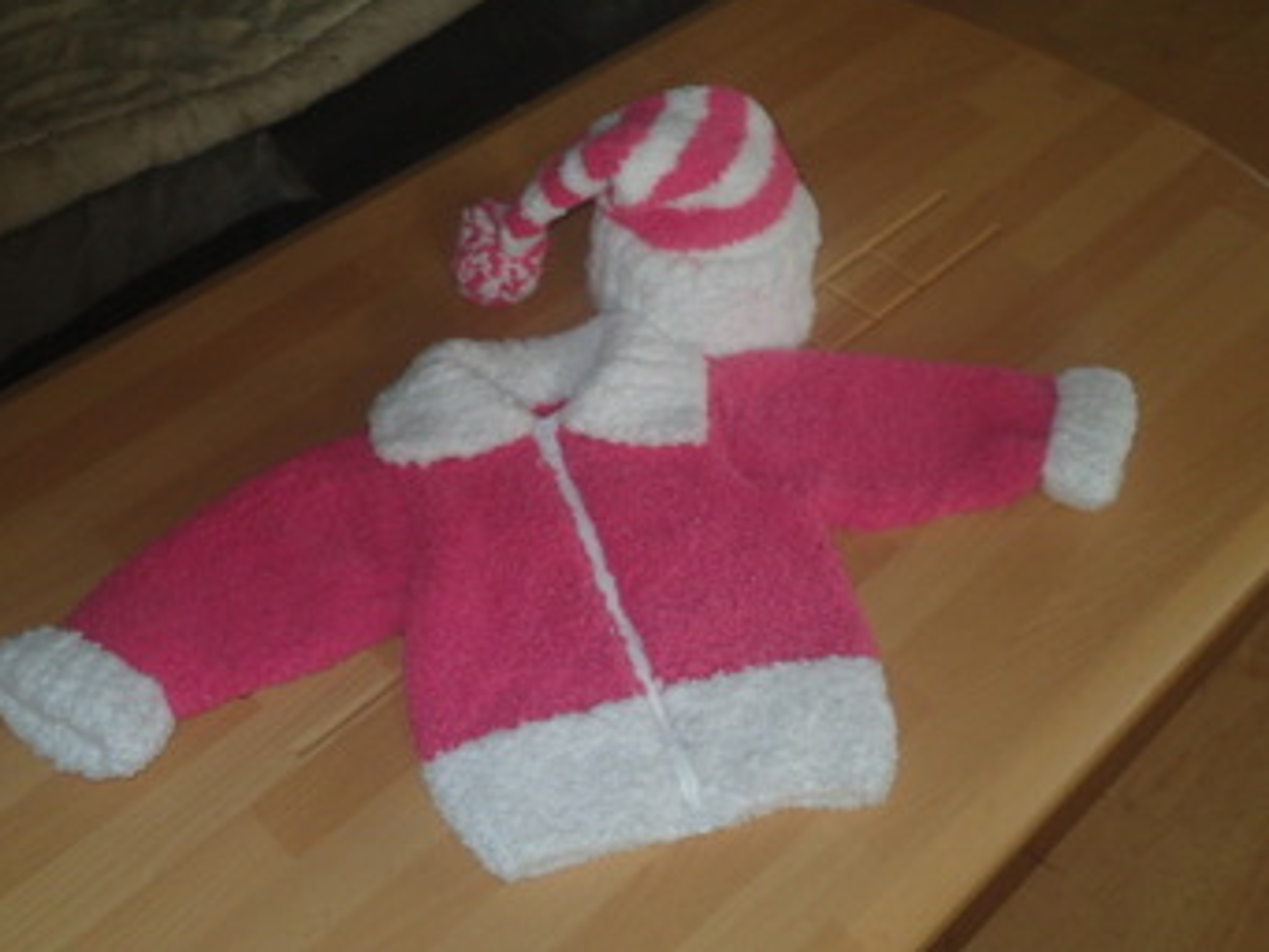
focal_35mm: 44
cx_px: 638
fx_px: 1614
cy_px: 469
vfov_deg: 32.9
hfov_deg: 42.9
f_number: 2.9
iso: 400
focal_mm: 7.86
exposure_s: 1/40
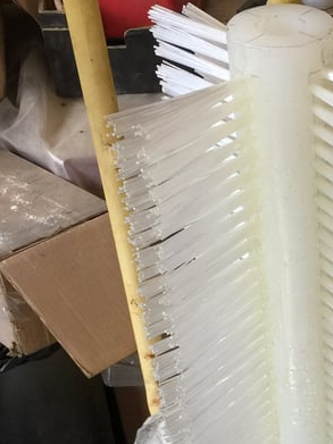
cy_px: 377
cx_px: 372
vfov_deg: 25.1
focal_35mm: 76
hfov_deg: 18.6
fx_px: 975
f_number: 2.2
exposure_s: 1/33
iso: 40
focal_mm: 4.15
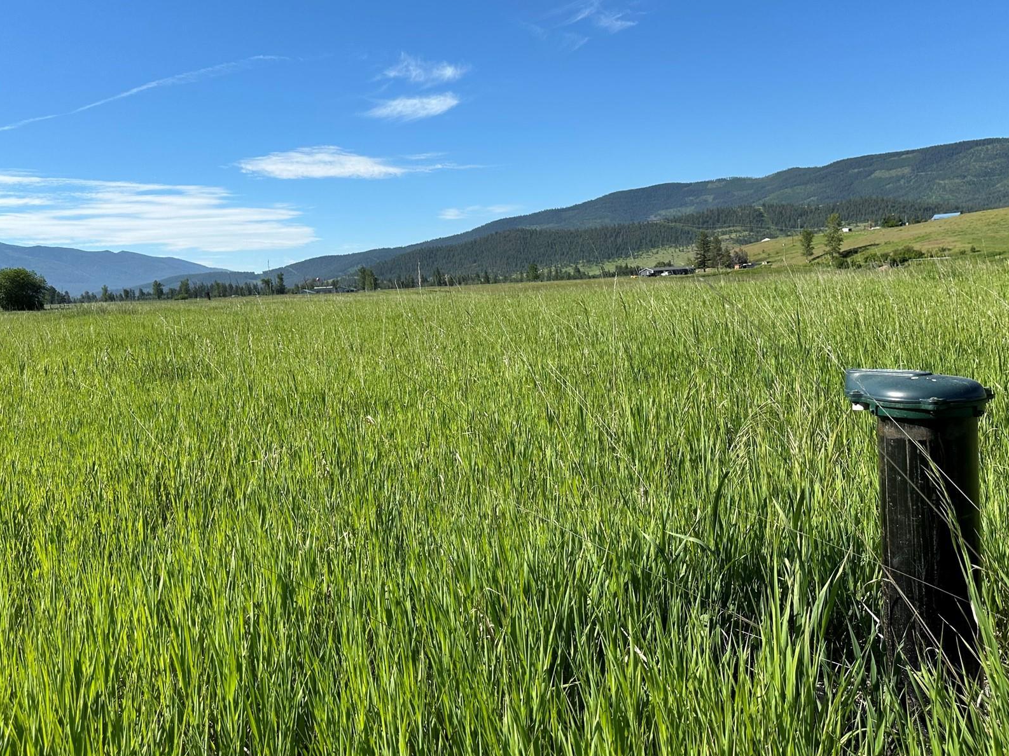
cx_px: 487
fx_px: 903
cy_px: 356
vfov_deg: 45.4
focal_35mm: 31
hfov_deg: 58.3
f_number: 1.78
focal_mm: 6.86
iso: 80
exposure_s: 1/4348
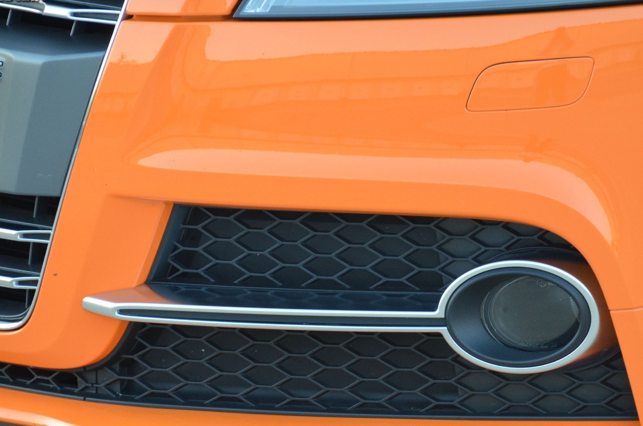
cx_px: 399
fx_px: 7148
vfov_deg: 3.4
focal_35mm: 401
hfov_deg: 5.1
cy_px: 272
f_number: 5.6
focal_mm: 200
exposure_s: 1/200
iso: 1600
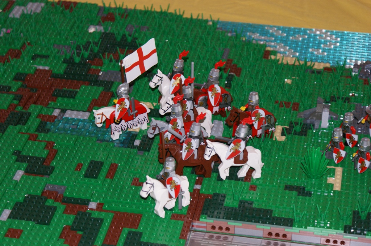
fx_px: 1081
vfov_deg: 13.0
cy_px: 123
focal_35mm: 105
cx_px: 186
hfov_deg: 19.5
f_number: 5.6
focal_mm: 70
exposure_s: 1/125
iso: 400
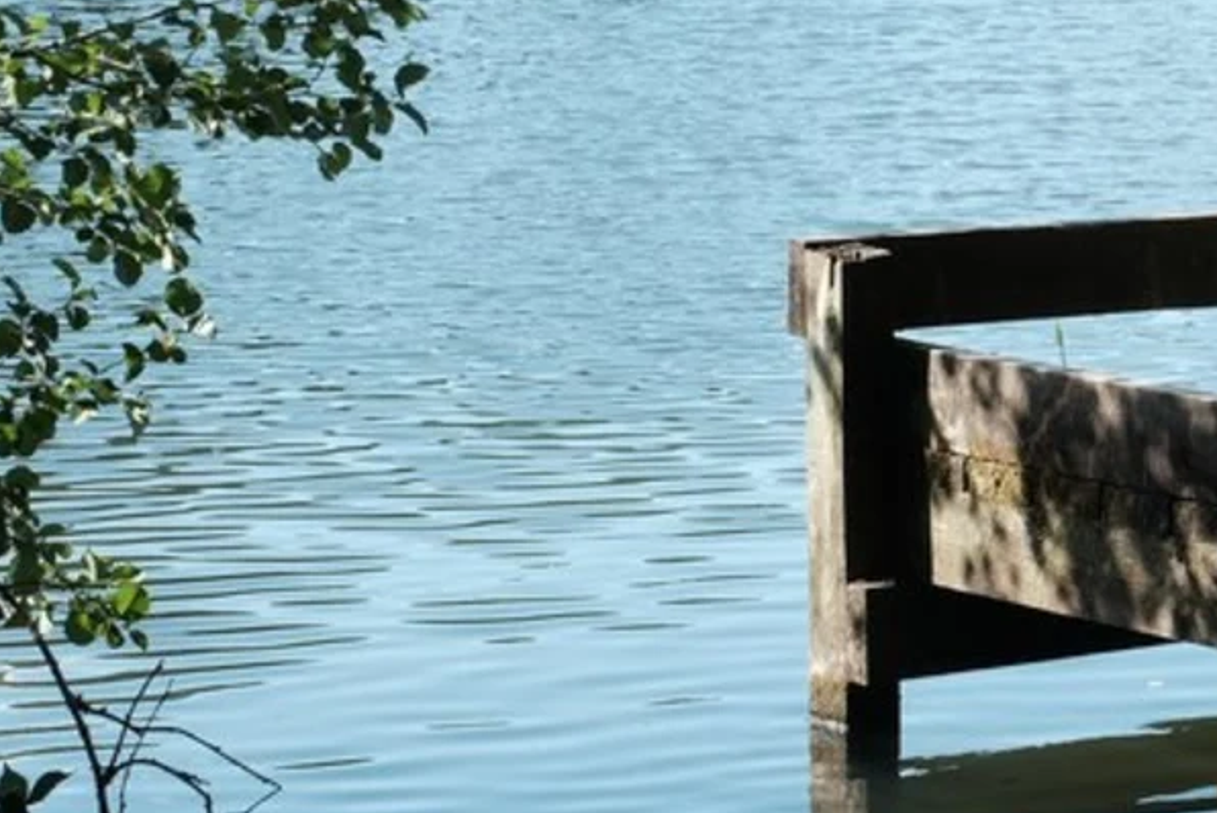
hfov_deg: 13.9
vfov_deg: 9.5
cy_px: 102
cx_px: 1424
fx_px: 4870
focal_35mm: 144
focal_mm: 35
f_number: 13
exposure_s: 1/180
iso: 800
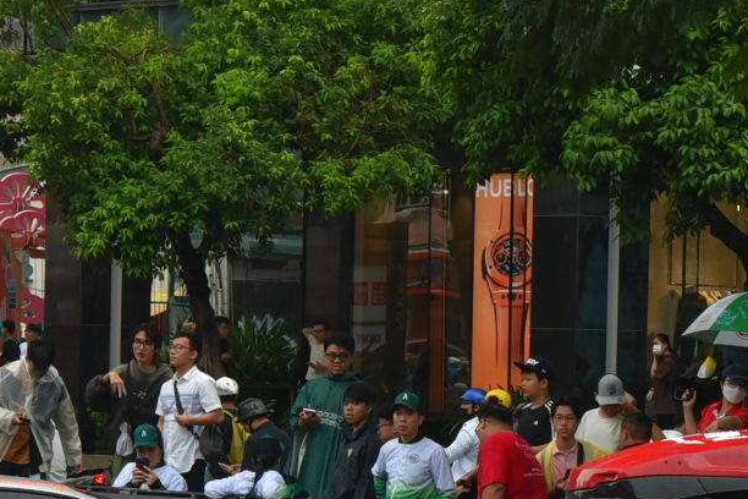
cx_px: 337
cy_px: 527
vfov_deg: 6.1
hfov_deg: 9.1
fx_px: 4675
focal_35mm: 225
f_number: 4
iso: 1250
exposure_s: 1/200
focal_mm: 85
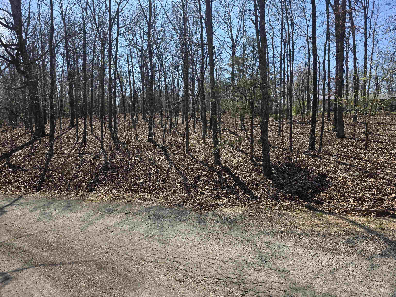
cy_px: 148
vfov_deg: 58.9
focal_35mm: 23
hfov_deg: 73.9
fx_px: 263
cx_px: 198
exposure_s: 1/3569
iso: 80
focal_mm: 6.3
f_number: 1.7
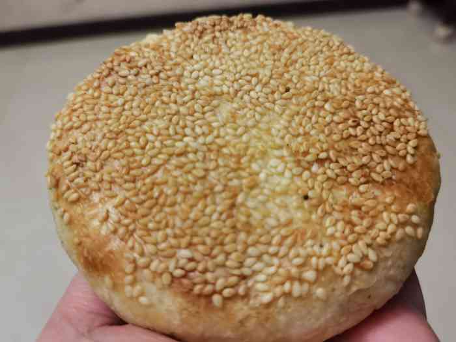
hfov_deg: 65.3
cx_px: 228
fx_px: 356
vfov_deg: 51.4
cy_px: 171
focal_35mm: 27
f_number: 1.9
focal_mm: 6.71
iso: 320
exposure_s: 1/100
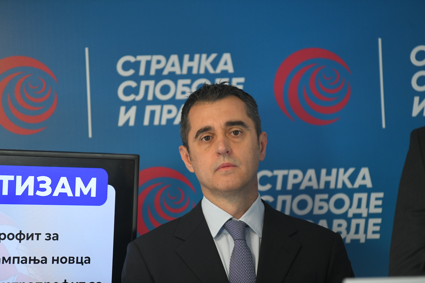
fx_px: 2361
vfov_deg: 6.9
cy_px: 142
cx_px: 212
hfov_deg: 10.3
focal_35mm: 200
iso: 2000
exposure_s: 1/320
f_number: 2.8
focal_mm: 200
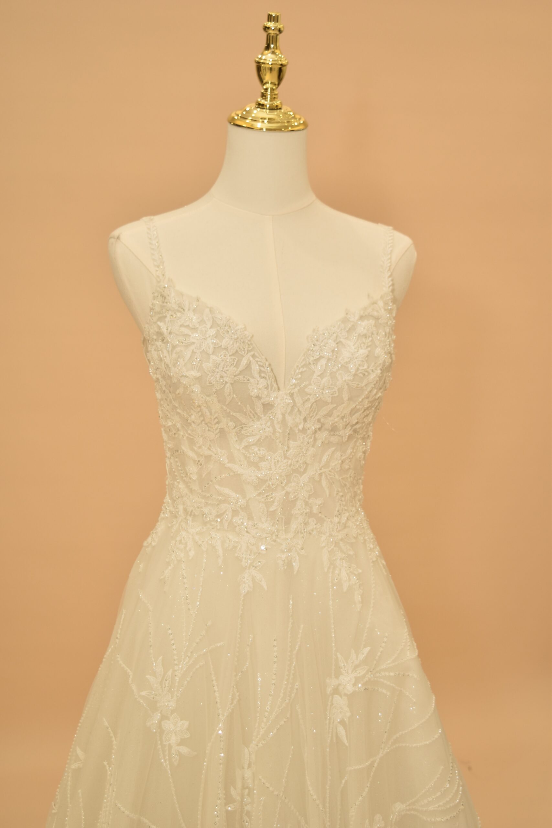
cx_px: 276
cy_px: 414
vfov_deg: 41.1
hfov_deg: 28.1
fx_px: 1104
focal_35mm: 48
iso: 250
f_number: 4.5
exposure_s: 1/80
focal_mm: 32
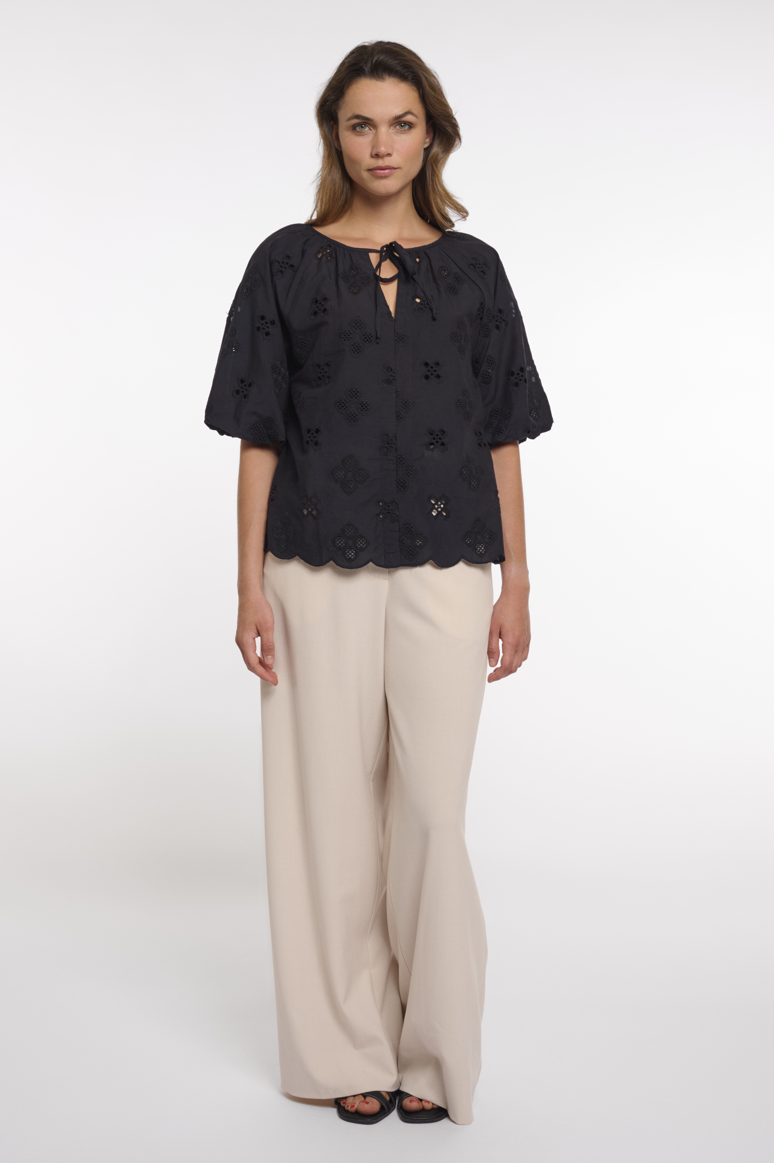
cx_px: 387
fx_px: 1744
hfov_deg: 25.0
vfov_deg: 36.9
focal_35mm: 54
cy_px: 582
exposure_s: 1/160
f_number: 8
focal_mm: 54
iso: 125
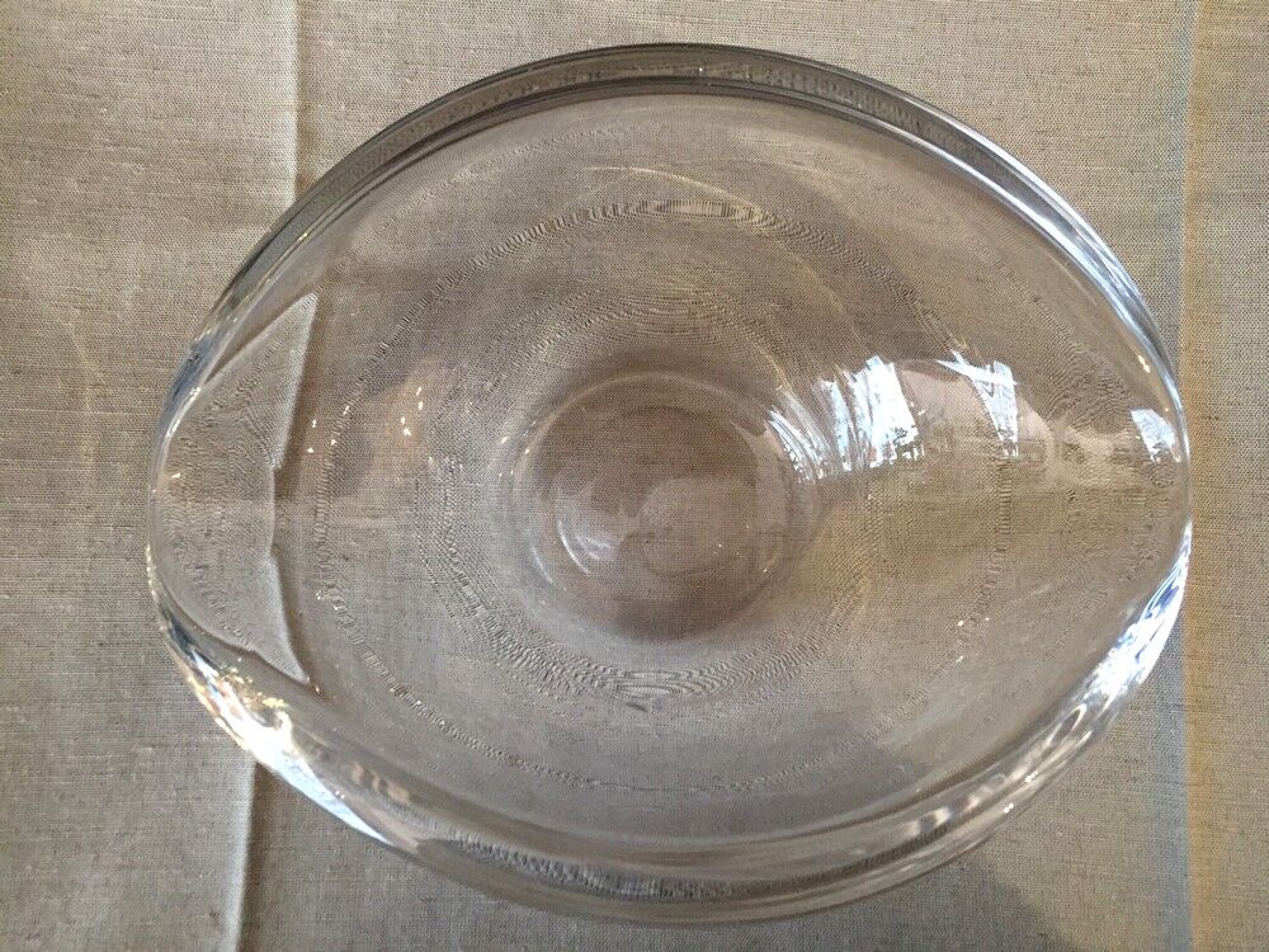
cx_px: 634
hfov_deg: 61.7
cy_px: 476
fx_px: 1063
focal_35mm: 29
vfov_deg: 48.2
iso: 250
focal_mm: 4.15
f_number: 2.2
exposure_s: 1/20
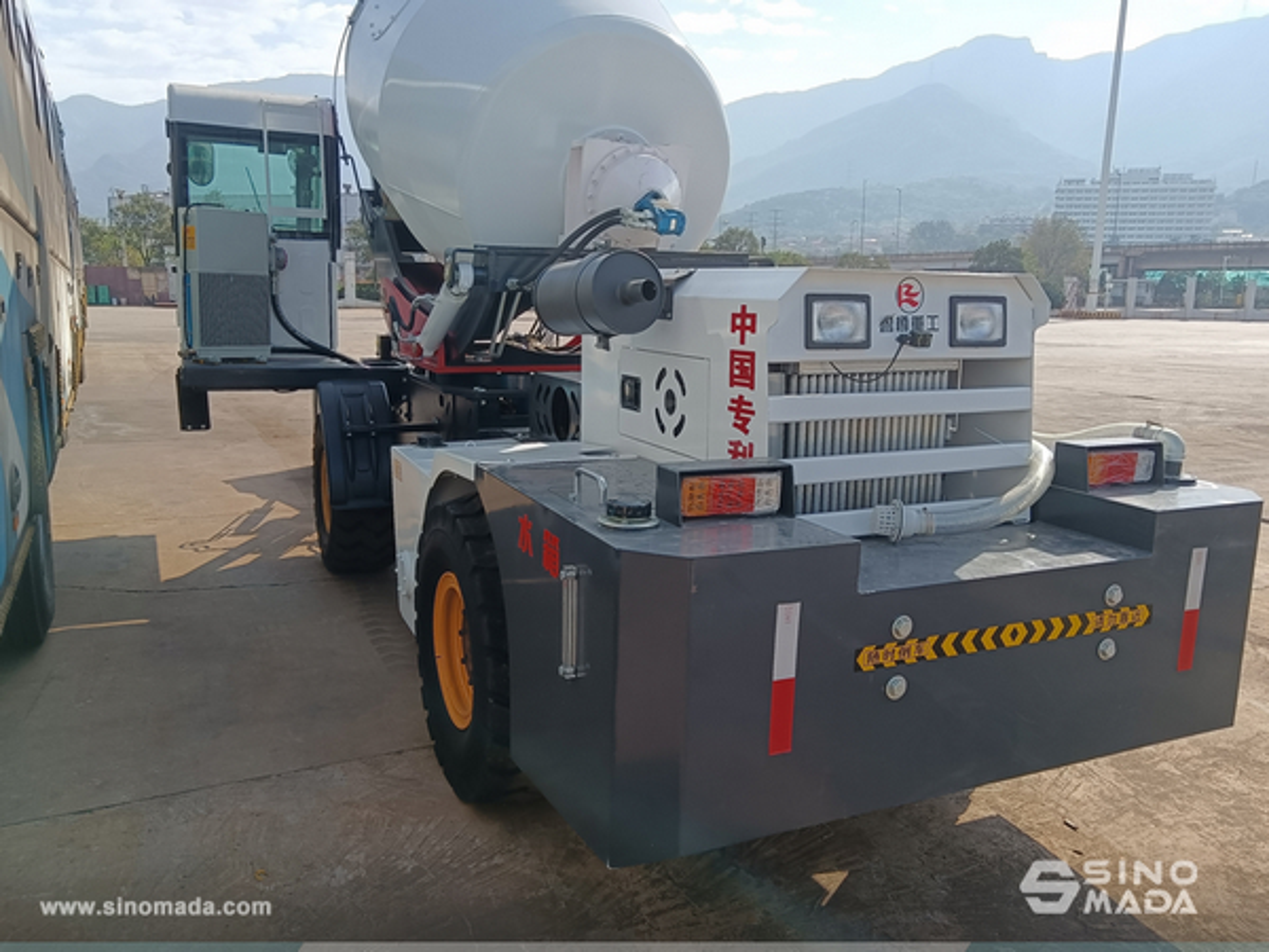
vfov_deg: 51.4
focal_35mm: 27
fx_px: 990
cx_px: 634
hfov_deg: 65.3
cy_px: 476
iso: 100
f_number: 1.9
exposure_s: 1/894
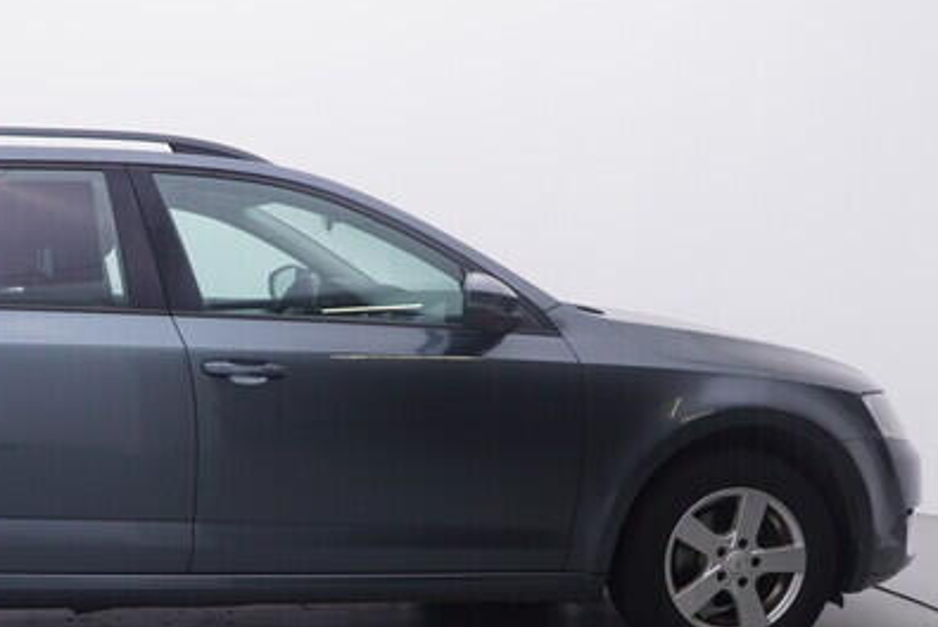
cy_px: 416
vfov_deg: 23.2
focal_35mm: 58
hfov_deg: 32.1
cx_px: 45
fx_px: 1520
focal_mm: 15
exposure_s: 1/80
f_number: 5
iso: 200
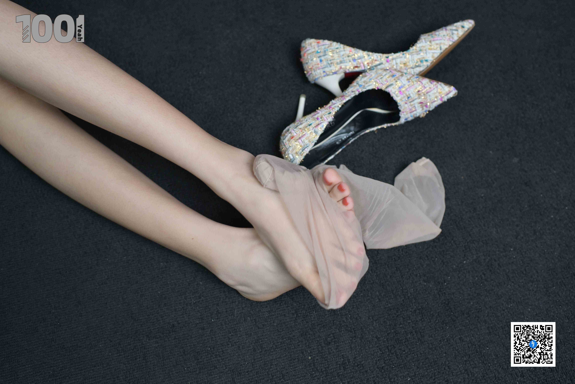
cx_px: 288
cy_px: 192
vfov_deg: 37.9
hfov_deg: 54.4
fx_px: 559
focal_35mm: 35
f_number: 4
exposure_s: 1/160
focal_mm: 35
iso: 800
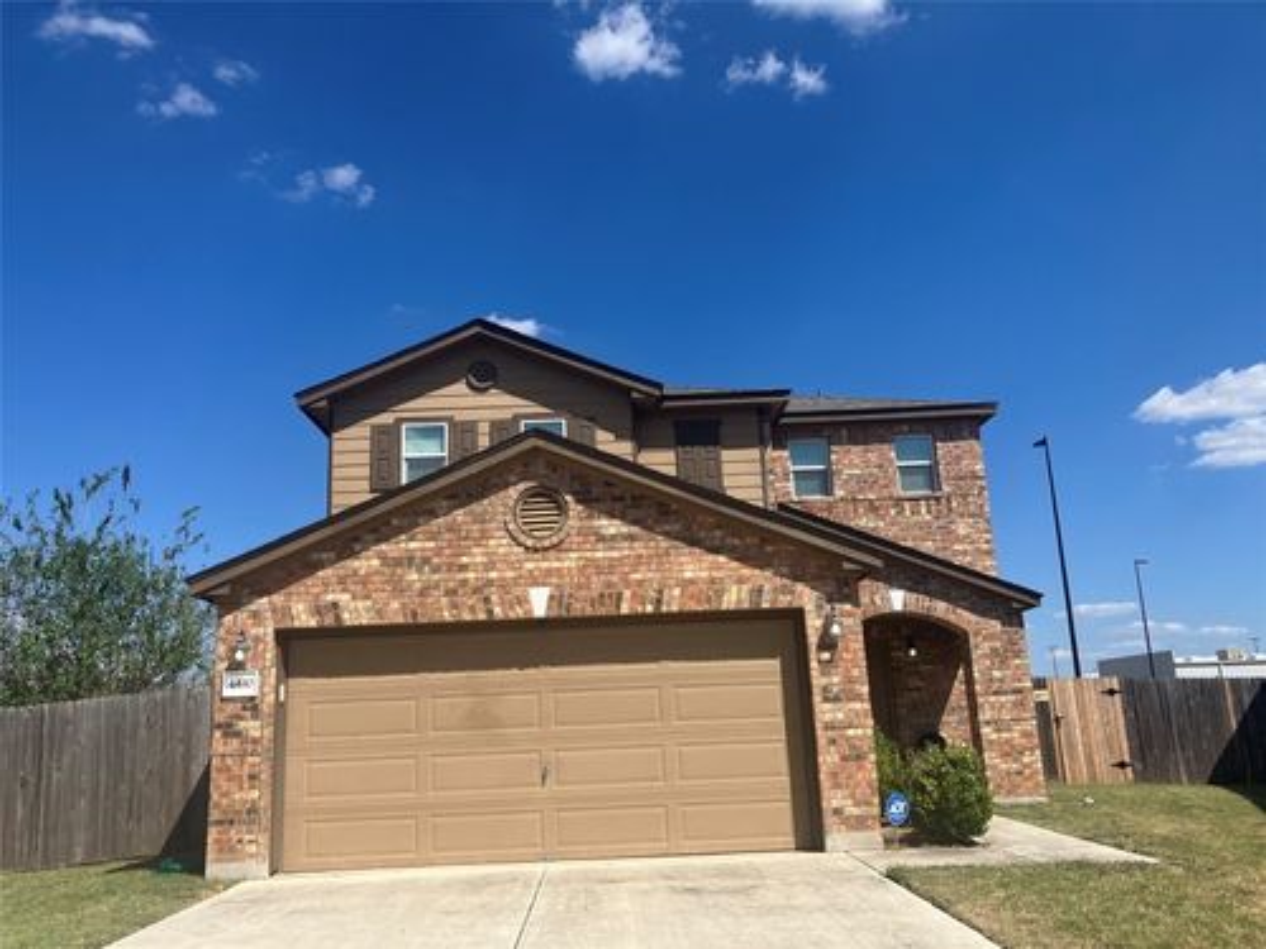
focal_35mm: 28
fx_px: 1024
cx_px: 633
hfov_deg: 63.4
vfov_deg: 49.7
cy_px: 474
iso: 32
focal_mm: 3.99
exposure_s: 1/2703
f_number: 1.8
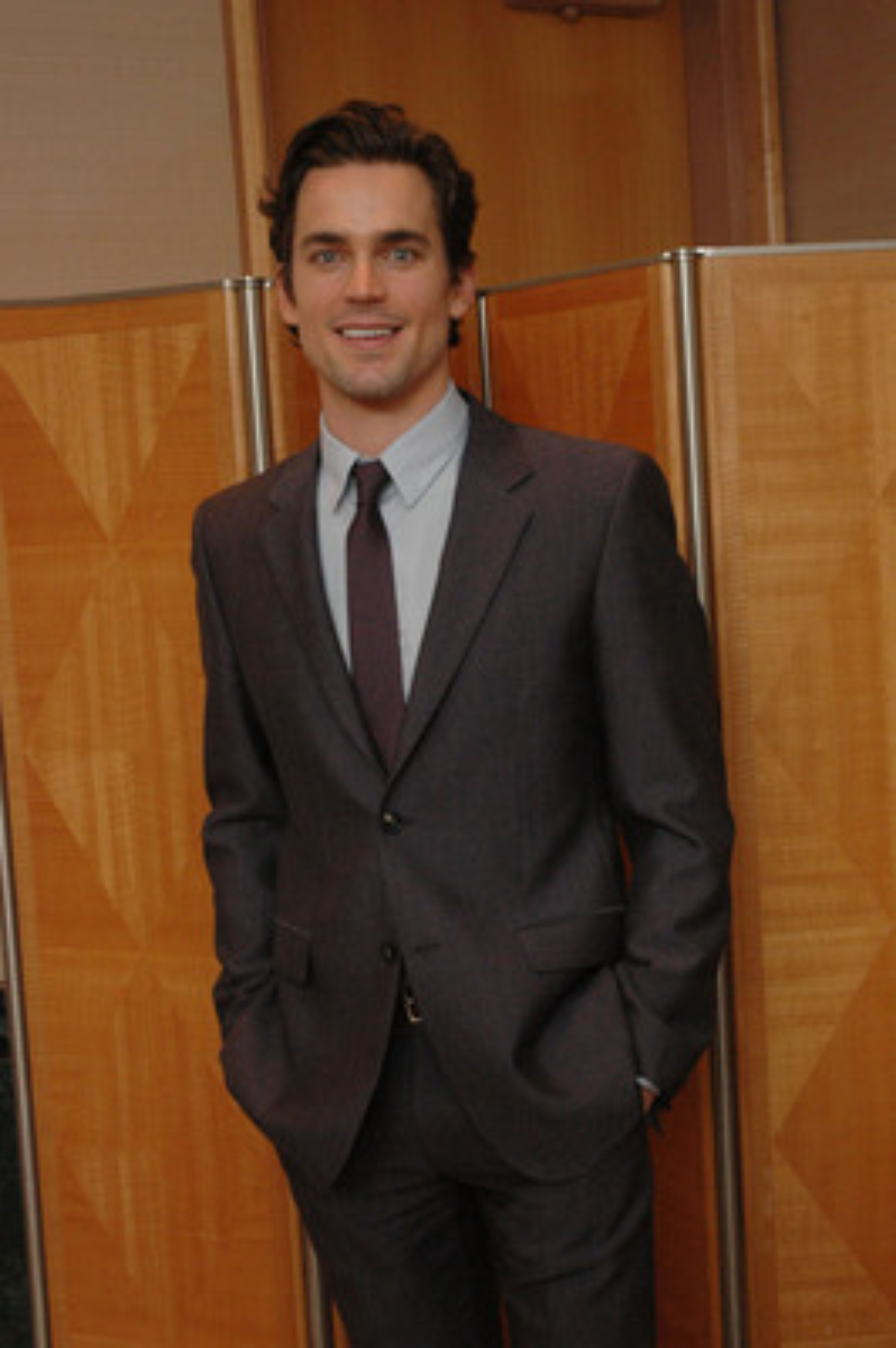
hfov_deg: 30.8
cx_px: 448
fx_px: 1627
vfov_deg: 45.0
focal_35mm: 44
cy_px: 674
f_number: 7.1
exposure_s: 1/160
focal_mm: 29
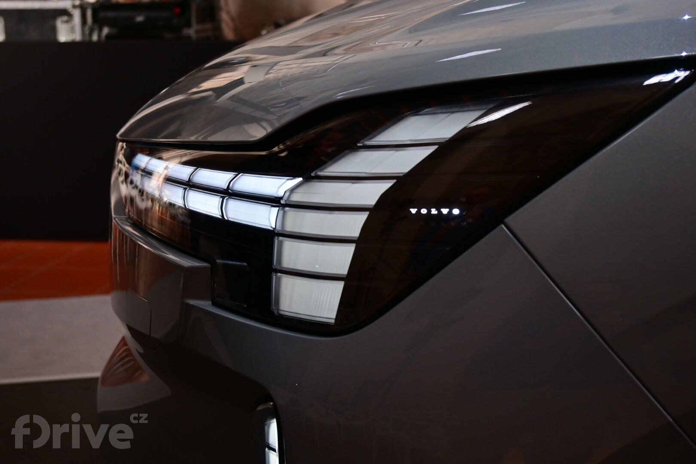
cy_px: 232
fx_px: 986
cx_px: 348
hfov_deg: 38.9
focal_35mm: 51
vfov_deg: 26.5
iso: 500
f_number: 6.3
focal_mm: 34
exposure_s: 1/200
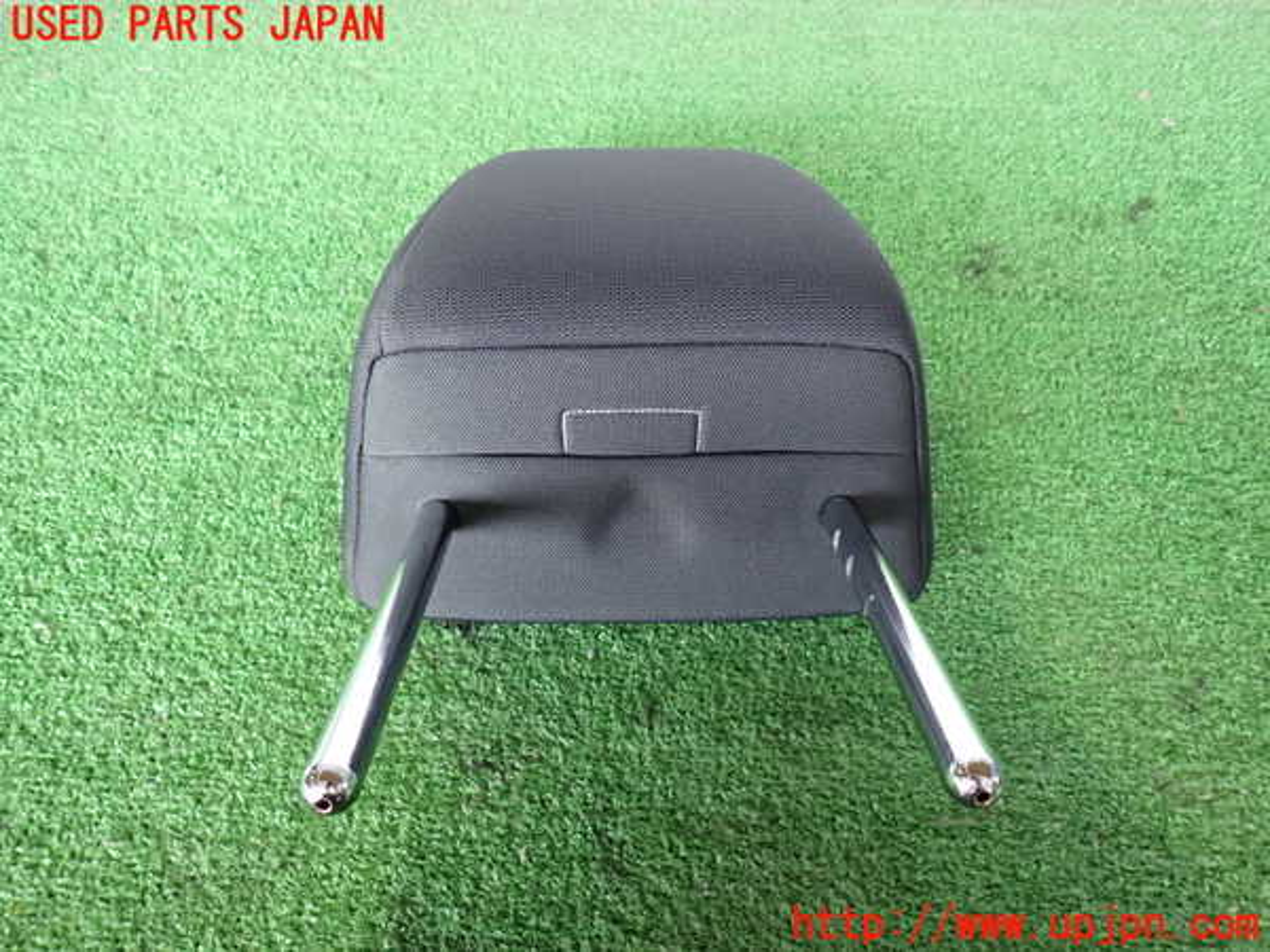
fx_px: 917
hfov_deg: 69.4
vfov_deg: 54.9
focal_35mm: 25
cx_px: 635
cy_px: 476
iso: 250
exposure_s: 1/30
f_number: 2
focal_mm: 4.5
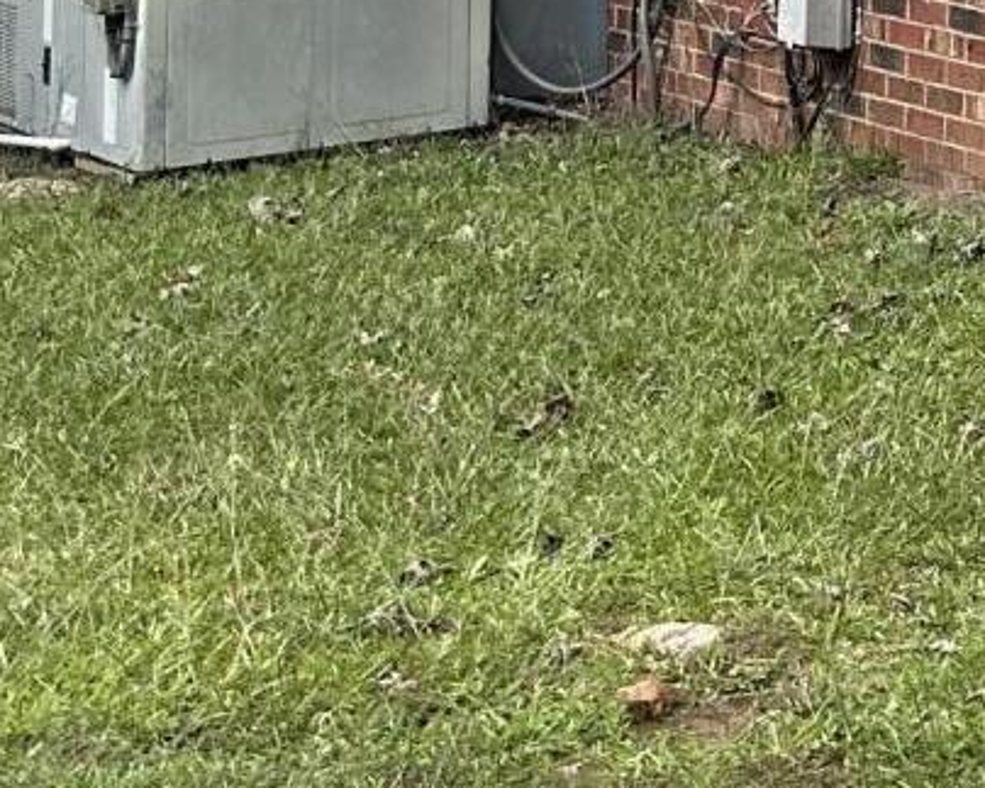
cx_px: 2314
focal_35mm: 116
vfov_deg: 12.1
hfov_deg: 12.9
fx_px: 3381
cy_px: -683
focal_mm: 6.86
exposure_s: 1/740
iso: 80
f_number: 1.78
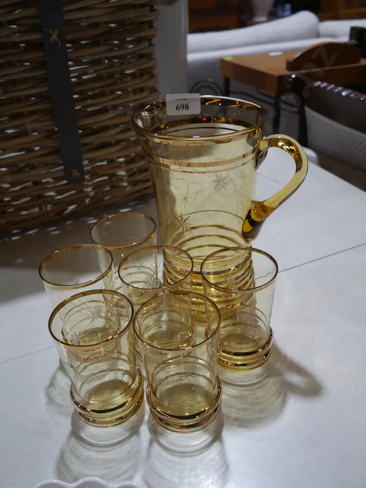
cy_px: 244
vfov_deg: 56.8
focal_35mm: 32
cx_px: 183
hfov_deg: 44.2
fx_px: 451
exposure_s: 1/80
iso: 200
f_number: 3.6
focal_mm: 16
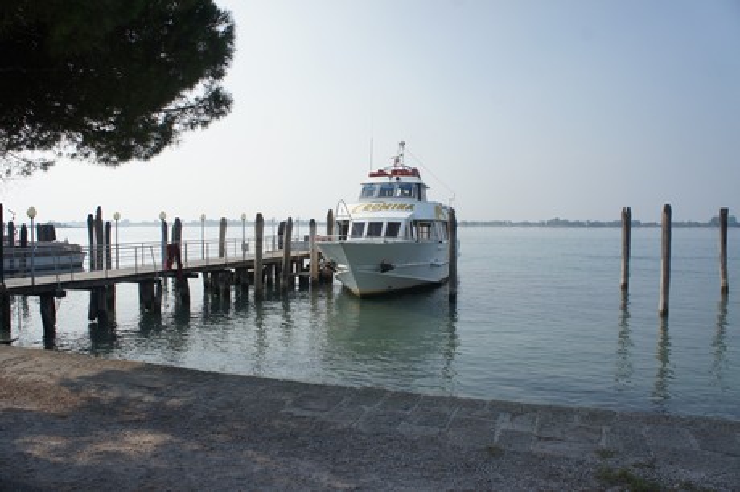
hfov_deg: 67.4
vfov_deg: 47.9
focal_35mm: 27
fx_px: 555
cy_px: 246
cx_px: 370
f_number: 7.1
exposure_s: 1/500
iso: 200
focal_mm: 18
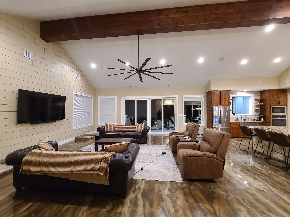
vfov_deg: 89.9
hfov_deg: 106.2
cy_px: 108
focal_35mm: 13
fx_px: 109
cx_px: 145
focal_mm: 2.2
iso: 500
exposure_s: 1/30
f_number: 2.2
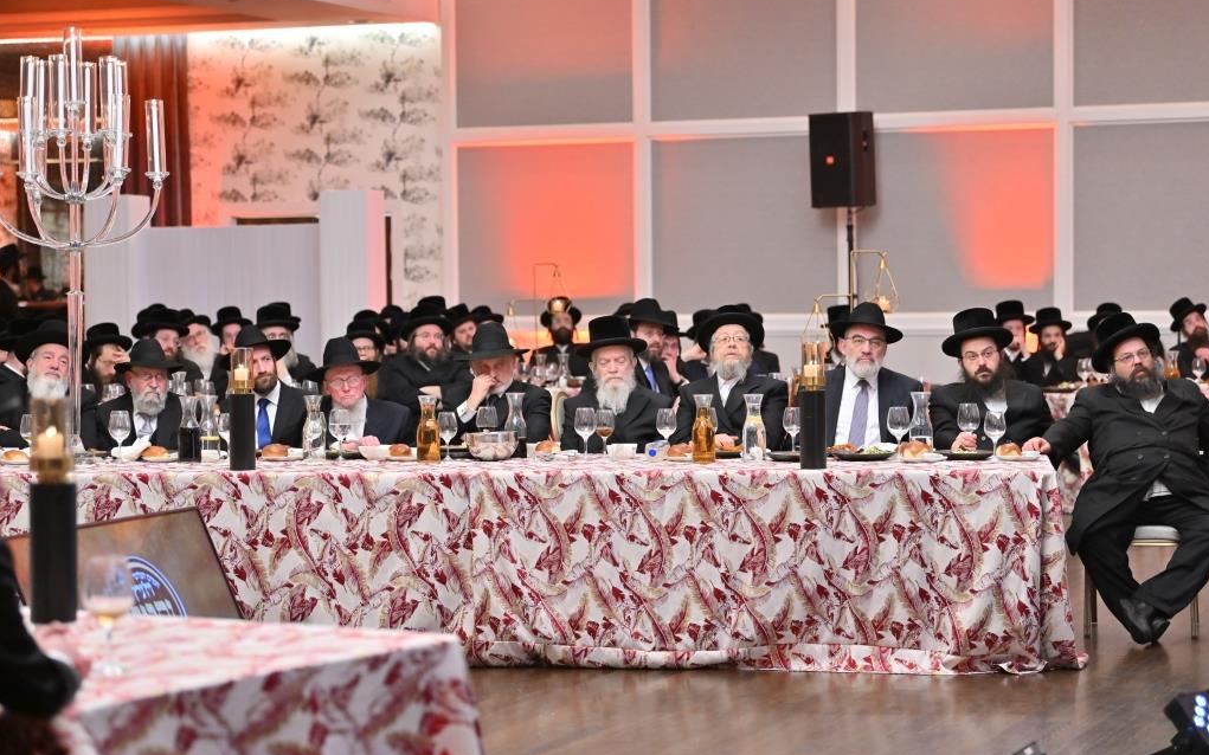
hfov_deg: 22.6
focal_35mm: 92
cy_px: 367
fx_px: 3031
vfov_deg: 14.2
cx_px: 605
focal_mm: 90
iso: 1000
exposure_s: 1/200
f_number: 2.8
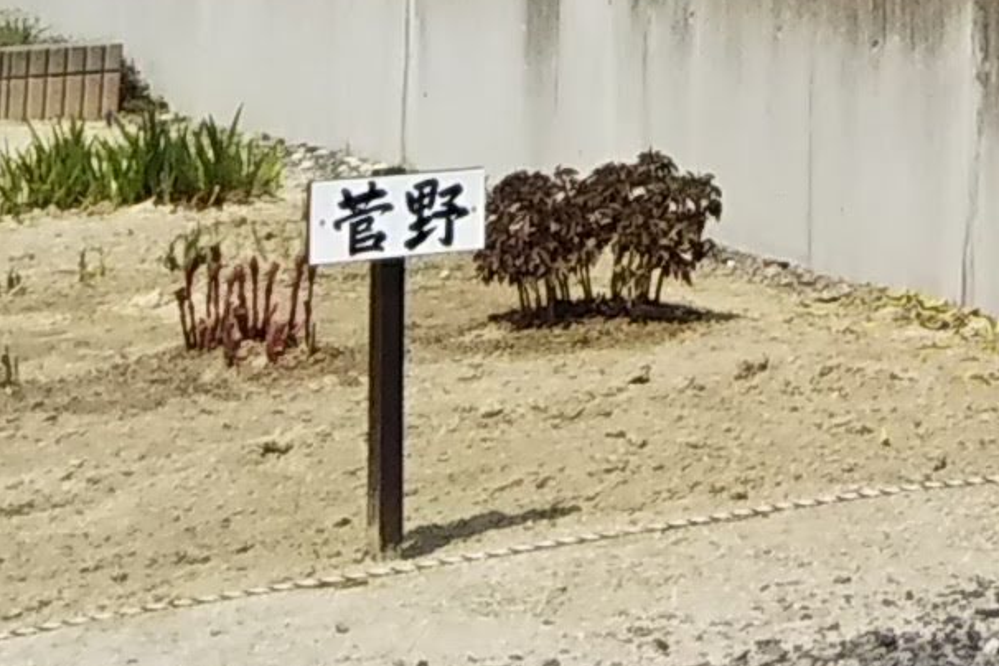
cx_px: 1869
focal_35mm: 168
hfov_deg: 11.3
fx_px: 4662
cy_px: -1327
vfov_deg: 7.3
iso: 20
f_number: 2.2
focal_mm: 4
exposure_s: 1/1024
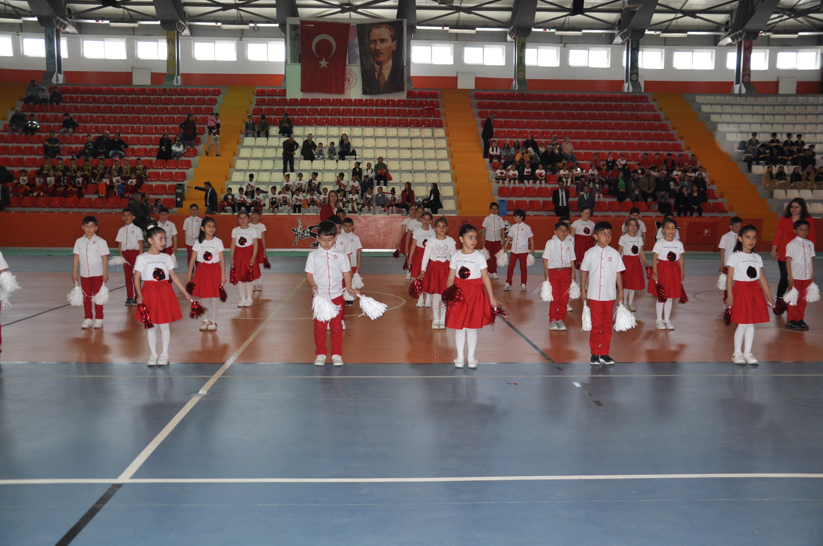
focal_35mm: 33
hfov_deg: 57.3
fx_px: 753
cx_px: 412
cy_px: 273
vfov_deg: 39.9
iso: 400
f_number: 3.8
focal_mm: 22
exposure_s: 1/160
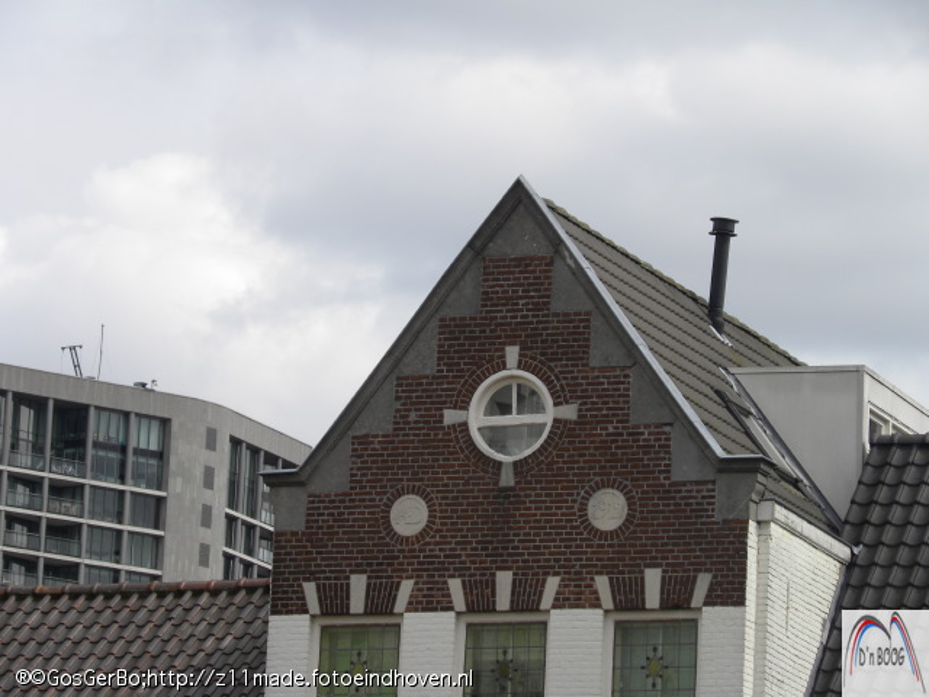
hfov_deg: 8.0
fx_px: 6629
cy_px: 348
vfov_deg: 6.0
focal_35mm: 247
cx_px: 464
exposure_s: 1/296
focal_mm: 44
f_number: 5.6
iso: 64
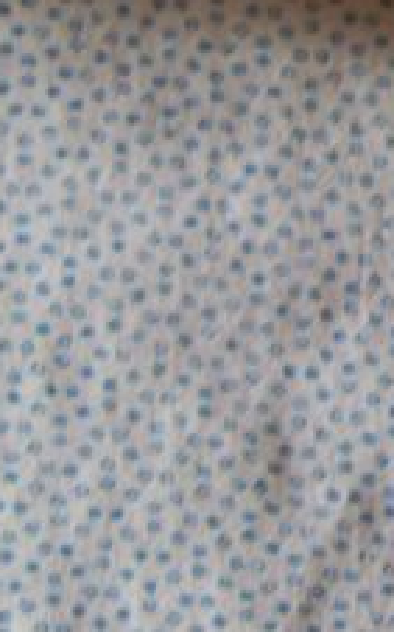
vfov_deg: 11.3
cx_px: 1107
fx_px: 3062
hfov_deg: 6.8
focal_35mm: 178
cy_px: -308
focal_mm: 6.3
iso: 140
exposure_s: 1/20
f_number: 2.8
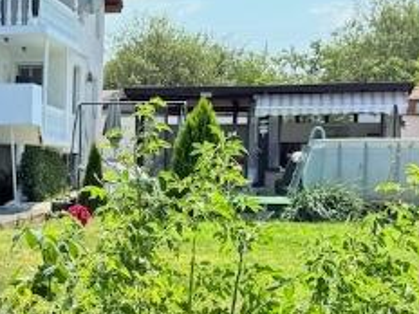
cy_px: 292
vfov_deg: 13.8
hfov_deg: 17.9
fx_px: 1283
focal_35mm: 106
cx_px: -45
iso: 80
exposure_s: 1/4167
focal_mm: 6.76
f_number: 1.78
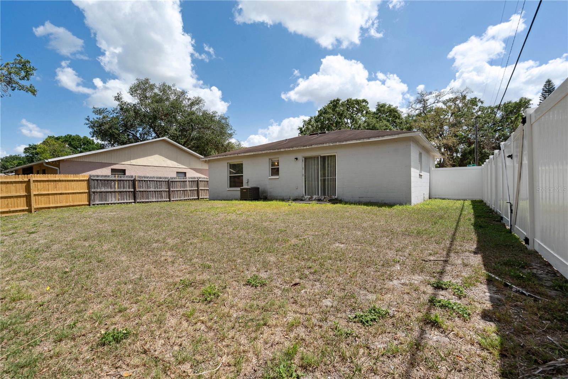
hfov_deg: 96.7
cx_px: 284
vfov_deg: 73.7
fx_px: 252
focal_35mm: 16
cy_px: 190
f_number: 8
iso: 250
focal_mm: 16
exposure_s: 1/800
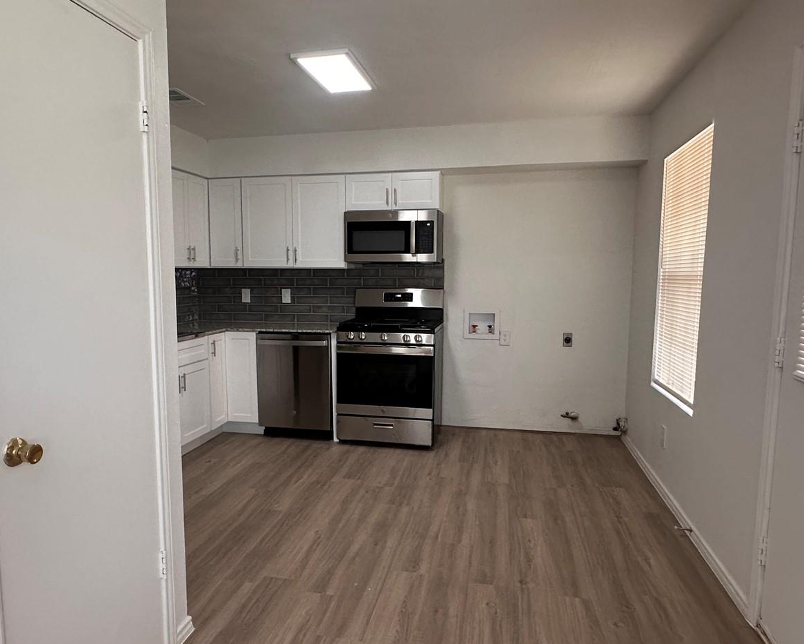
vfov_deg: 58.8
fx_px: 571
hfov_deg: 70.2
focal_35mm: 24
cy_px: 331
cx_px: 376
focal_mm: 2.22
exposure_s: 1/120
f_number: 2.2
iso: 200
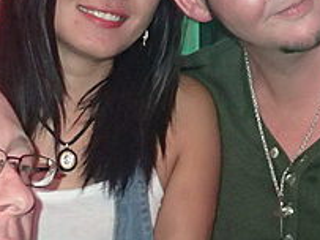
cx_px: 137
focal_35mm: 138
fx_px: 1275
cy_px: 136
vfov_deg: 10.7
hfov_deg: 14.3
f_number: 2.6
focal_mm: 6.42
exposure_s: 1/30
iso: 800
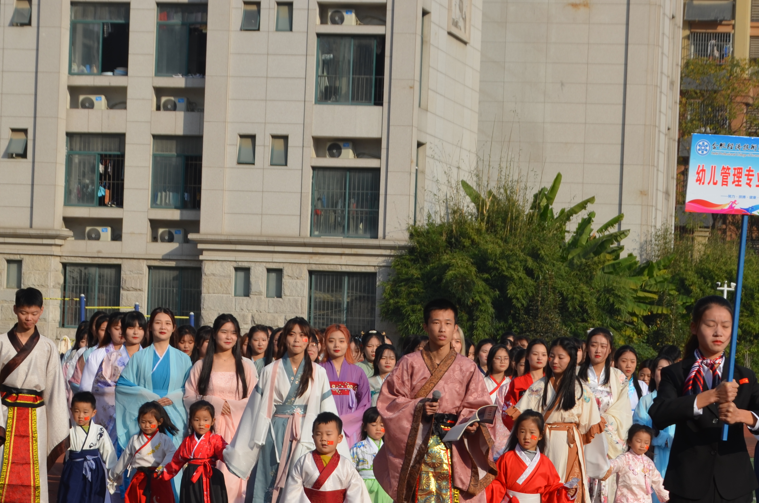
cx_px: 433
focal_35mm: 137
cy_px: 350
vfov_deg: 10.0
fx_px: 2883
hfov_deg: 15.0
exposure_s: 1/320
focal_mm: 58
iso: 100
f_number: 9
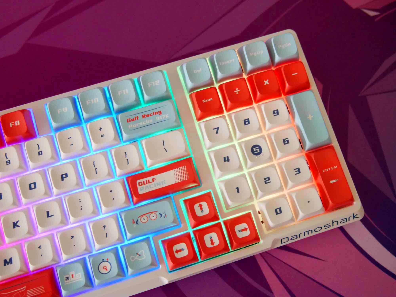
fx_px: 504
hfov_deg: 42.9
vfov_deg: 32.9
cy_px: 148
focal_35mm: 44
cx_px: 198
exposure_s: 1/30
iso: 3200
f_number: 4.7
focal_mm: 22
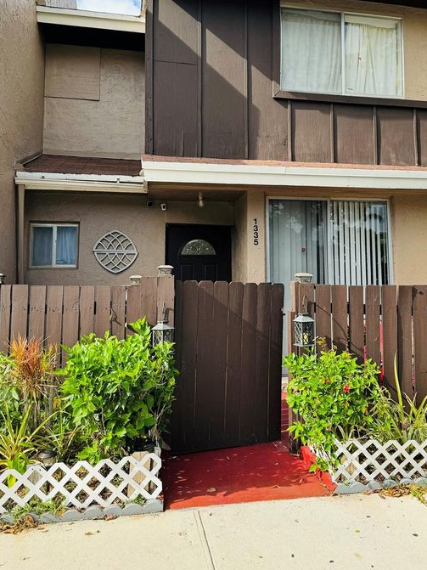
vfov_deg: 57.9
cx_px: 244
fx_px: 510
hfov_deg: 45.3
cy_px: 226
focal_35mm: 31
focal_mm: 6.86
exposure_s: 1/1980
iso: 80
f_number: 1.78
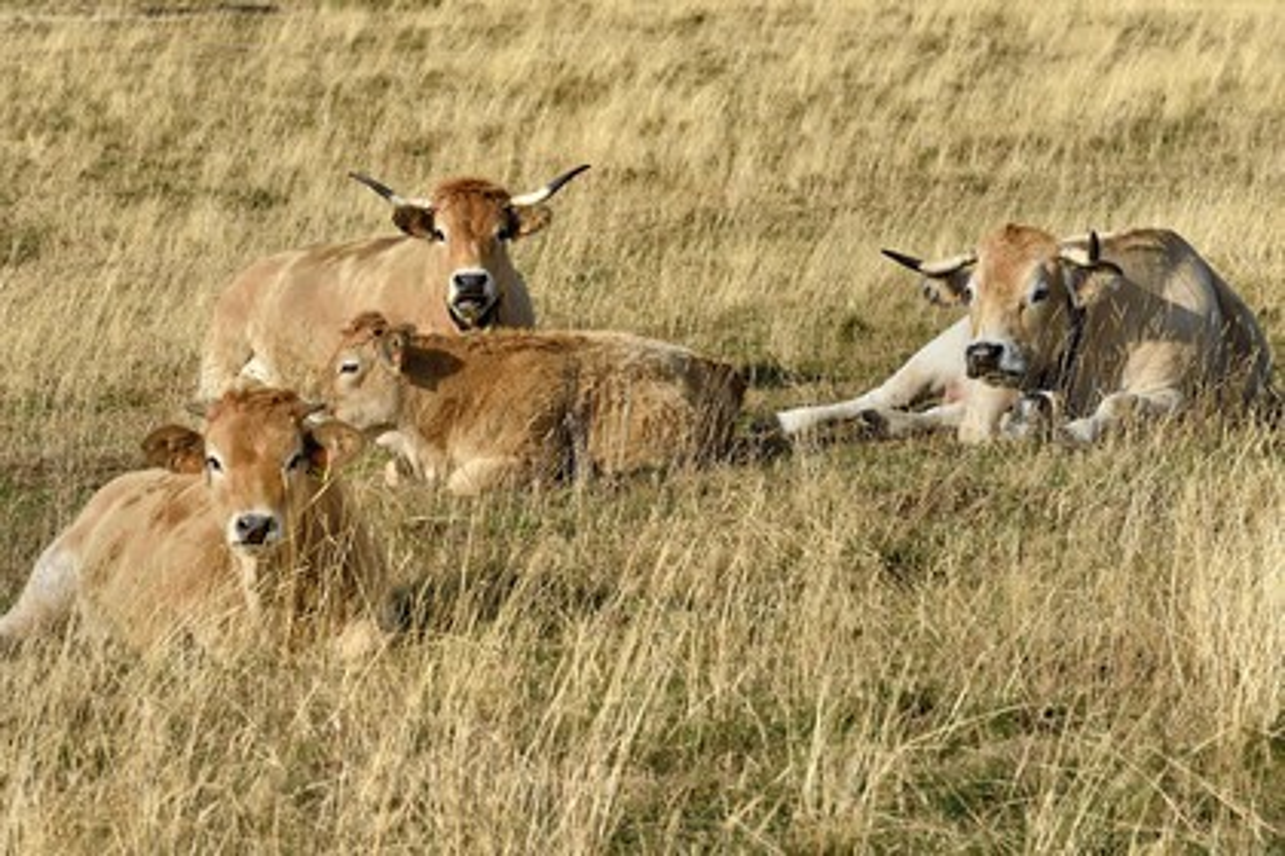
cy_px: 428
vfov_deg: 8.6
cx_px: 642
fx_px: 5711
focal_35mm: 160
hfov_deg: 12.8
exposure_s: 1/250
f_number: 13
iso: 200
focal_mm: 160
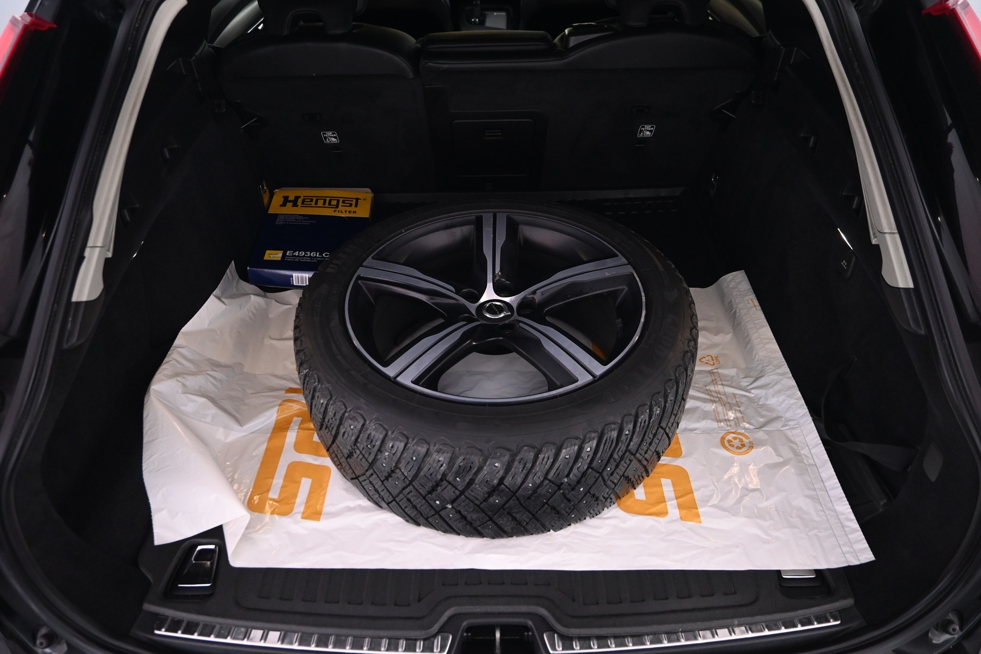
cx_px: 490
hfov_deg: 73.7
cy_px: 327
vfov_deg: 53.1
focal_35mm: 24
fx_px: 654
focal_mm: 16
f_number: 3.5
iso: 1600
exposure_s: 1/20
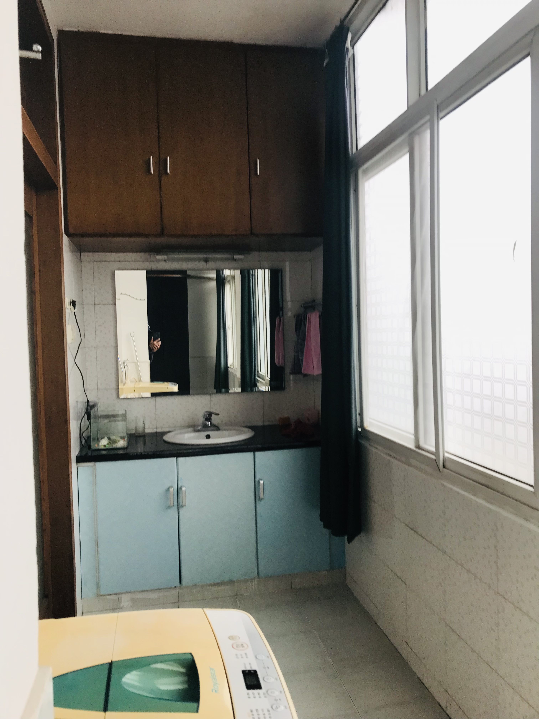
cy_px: 360
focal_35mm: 28
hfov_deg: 49.7
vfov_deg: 63.4
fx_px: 581
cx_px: 270
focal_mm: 3.99
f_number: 1.8
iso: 32
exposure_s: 1/100
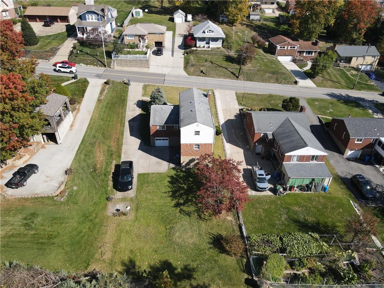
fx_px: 266
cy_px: 144
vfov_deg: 56.8
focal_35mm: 24
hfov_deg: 71.6
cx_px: 192
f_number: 2.8
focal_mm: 4.5
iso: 110
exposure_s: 1/500
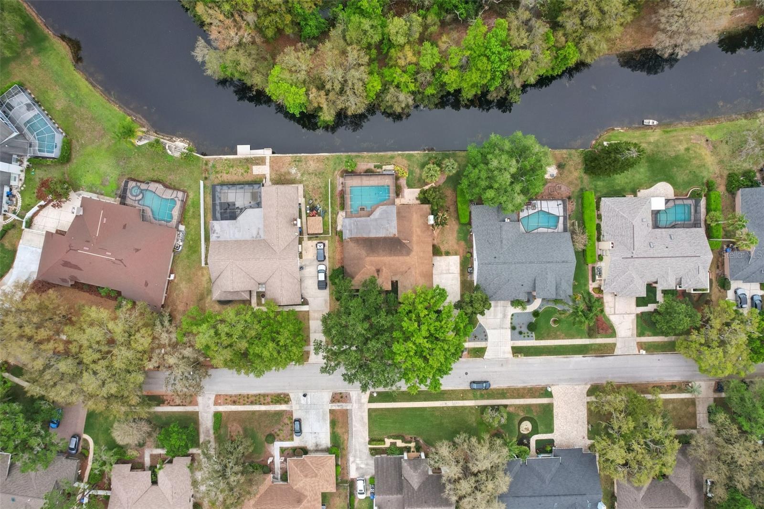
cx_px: 382
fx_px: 467
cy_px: 254
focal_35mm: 22
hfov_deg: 78.6
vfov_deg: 57.2
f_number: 2.8
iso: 100
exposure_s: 1/320
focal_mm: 8.4
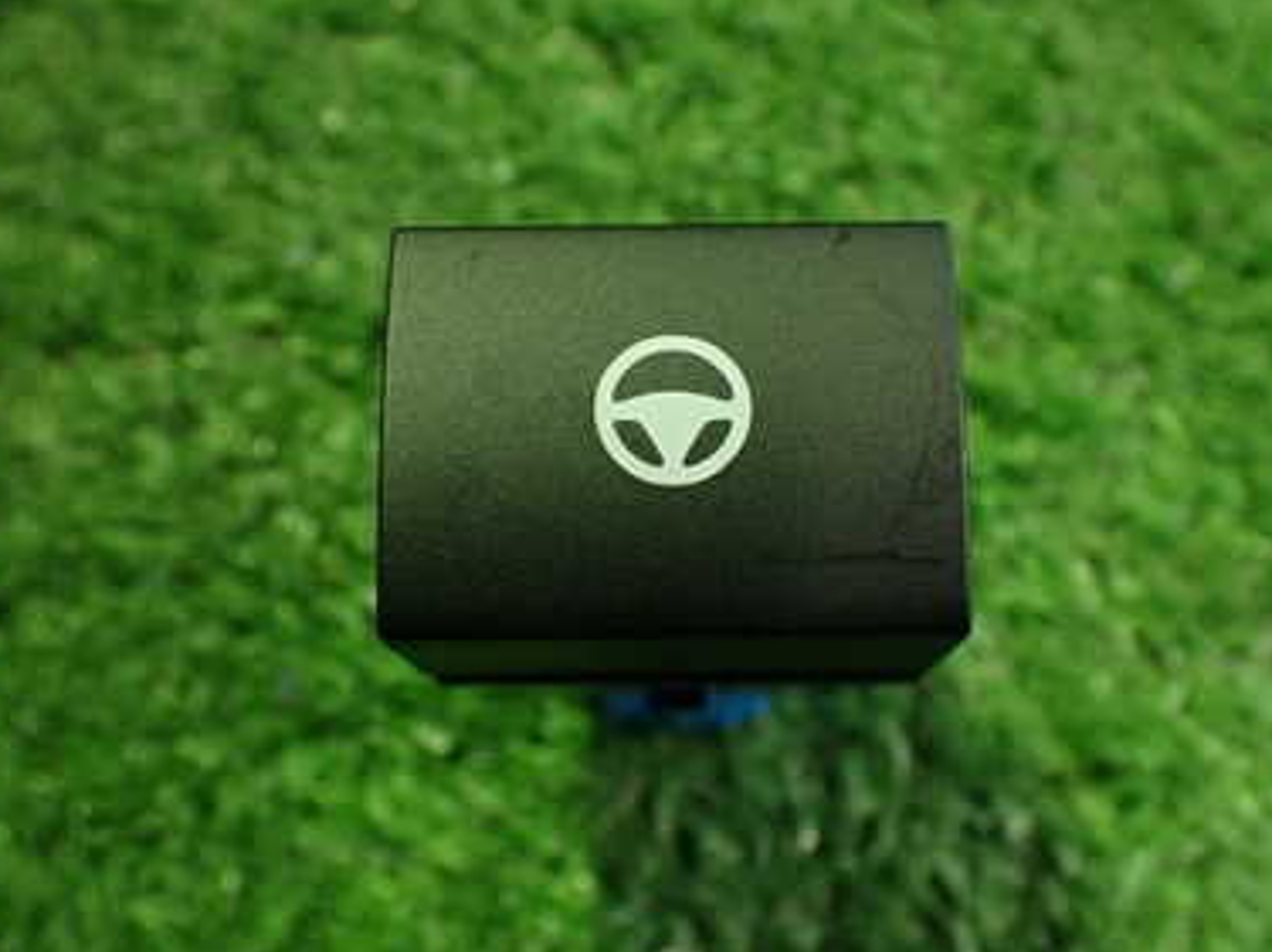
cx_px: 648
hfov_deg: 39.7
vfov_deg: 30.2
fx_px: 1763
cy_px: 400
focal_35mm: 48
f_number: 2.3
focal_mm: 5.4
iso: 800
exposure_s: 1/50
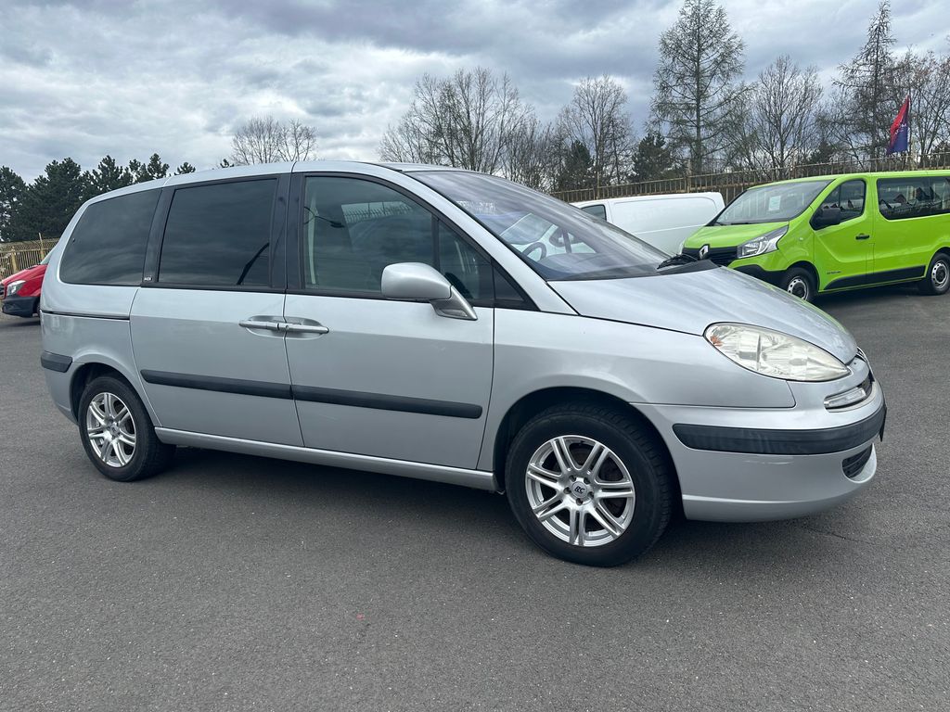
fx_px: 659
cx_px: 475
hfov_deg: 71.6
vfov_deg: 56.8
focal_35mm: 24
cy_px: 356
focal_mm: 6.86
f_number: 1.78
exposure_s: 1/1880
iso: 80
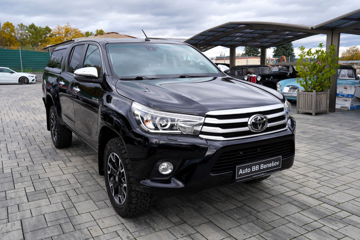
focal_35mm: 33
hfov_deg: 57.2
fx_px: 330
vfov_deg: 40.0
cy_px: 120
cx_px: 180
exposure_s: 1/125
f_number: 5
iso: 100
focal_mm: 33
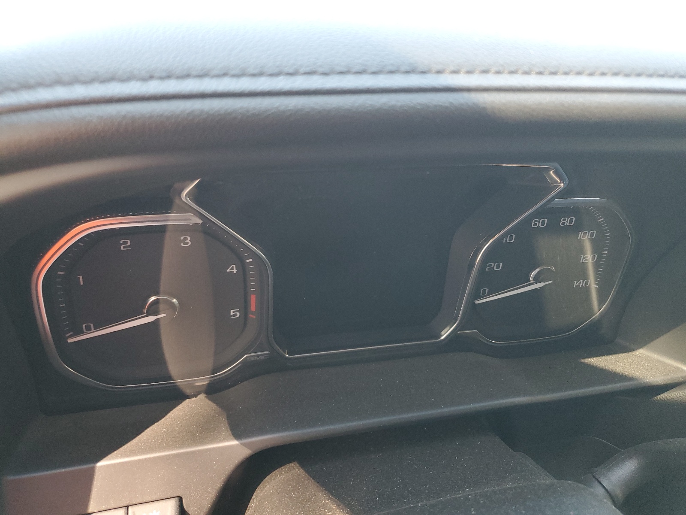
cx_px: 343
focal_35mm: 26
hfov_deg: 67.3
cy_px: 258
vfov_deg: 53.1
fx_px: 515
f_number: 1.5
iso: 142
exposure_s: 1/60.2
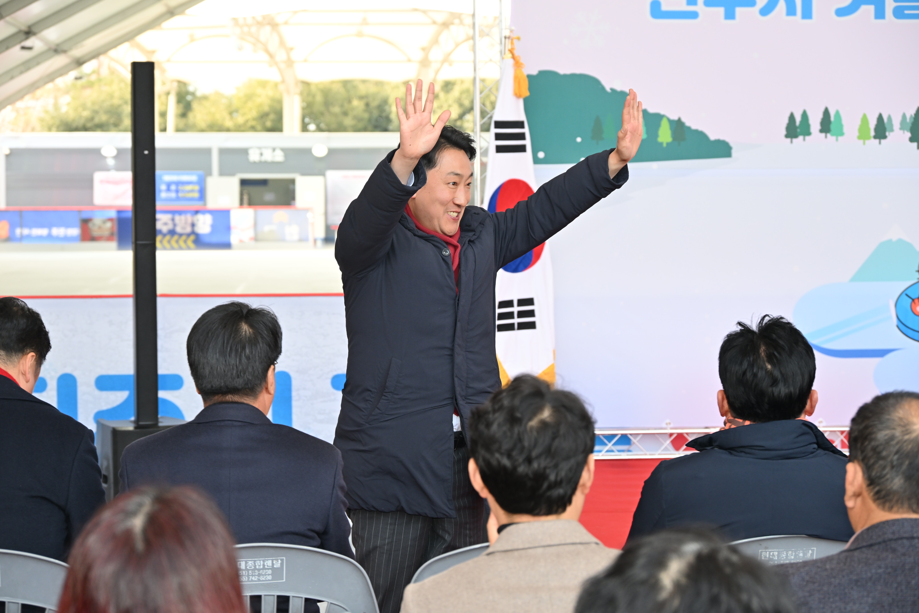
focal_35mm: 83
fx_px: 2119
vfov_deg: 16.5
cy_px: 306
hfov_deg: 24.5
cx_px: 460
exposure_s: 1/250
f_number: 6.3
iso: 800
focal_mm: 83
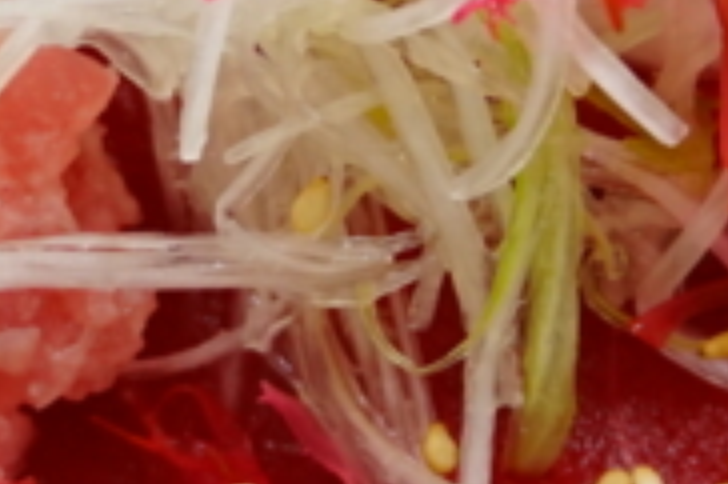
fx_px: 5071
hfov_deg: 8.2
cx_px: 460
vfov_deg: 5.4
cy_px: -62
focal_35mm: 251
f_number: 4.5
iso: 1000
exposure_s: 1/60
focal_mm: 38
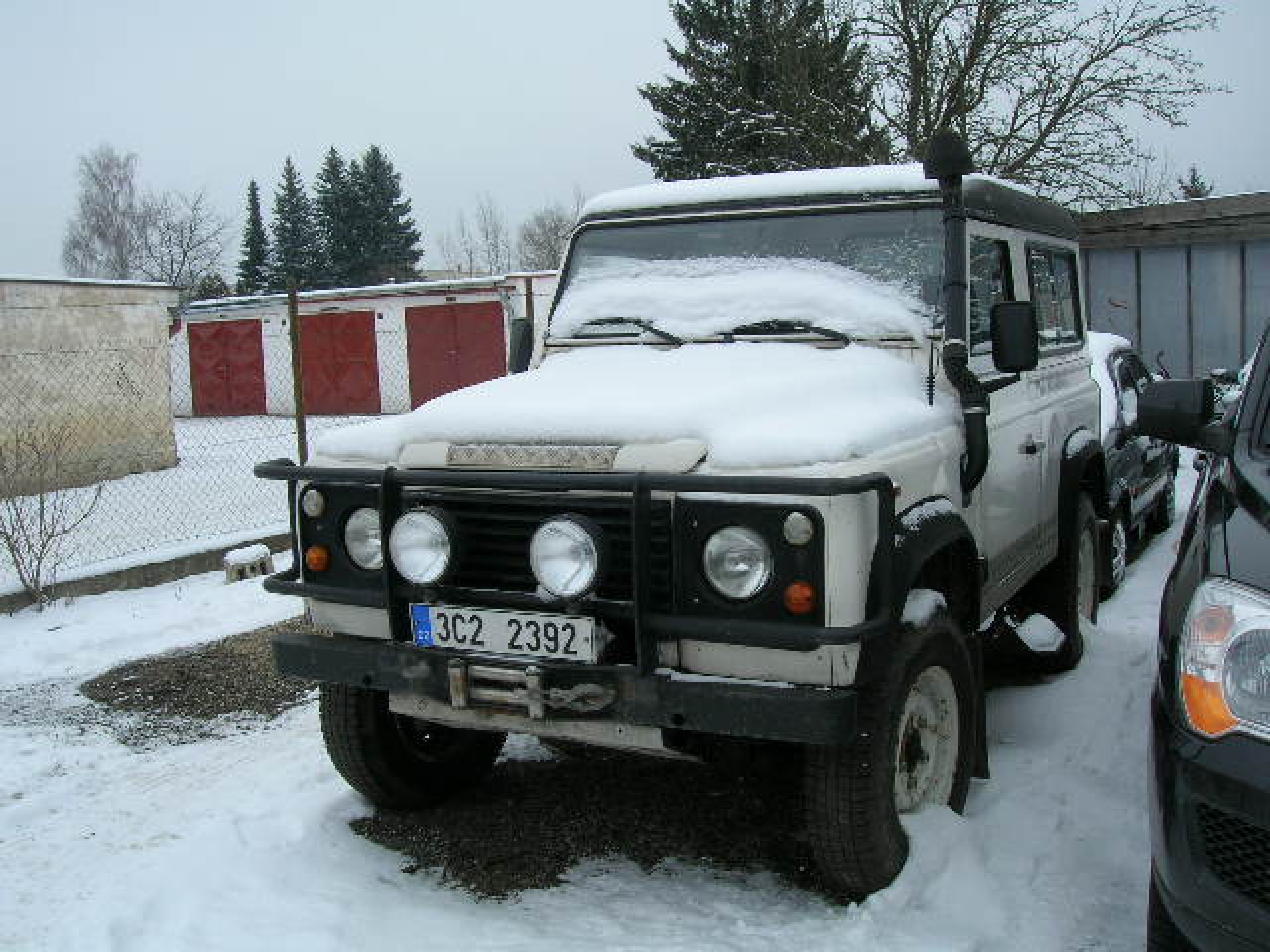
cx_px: 635
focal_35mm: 34
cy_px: 476
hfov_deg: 54.0
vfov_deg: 41.8
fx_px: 1247
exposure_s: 1/149
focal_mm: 5.7
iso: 50
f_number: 4.9
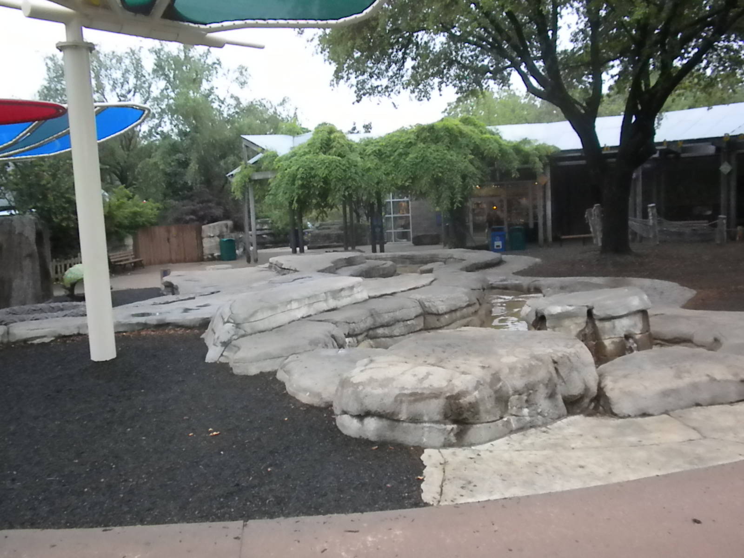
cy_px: 279
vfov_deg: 38.7
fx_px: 795
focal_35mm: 37
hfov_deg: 50.1
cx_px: 372
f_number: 3.5
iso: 640
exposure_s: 1/327
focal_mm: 6.6
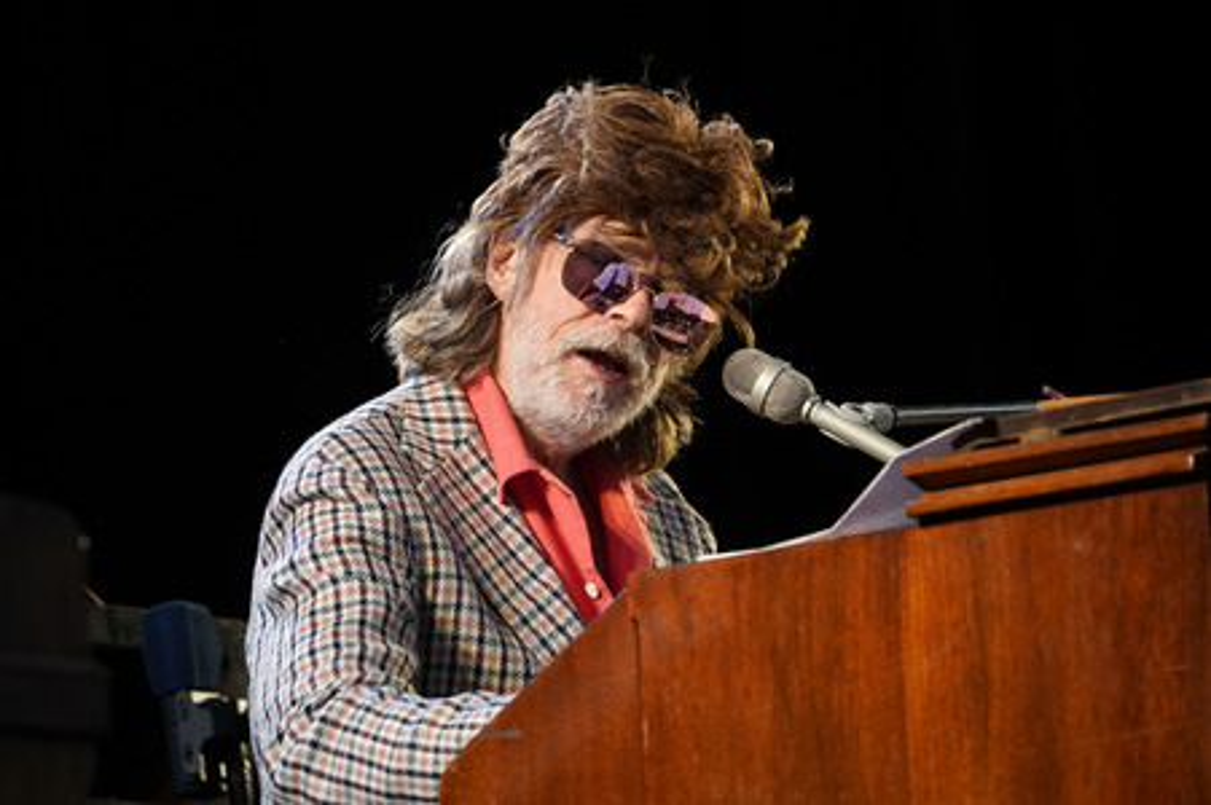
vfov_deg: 3.6
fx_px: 12840
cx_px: 606
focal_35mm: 382
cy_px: 402
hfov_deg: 5.4
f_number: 6.3
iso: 2000
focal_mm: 382
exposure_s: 1/200
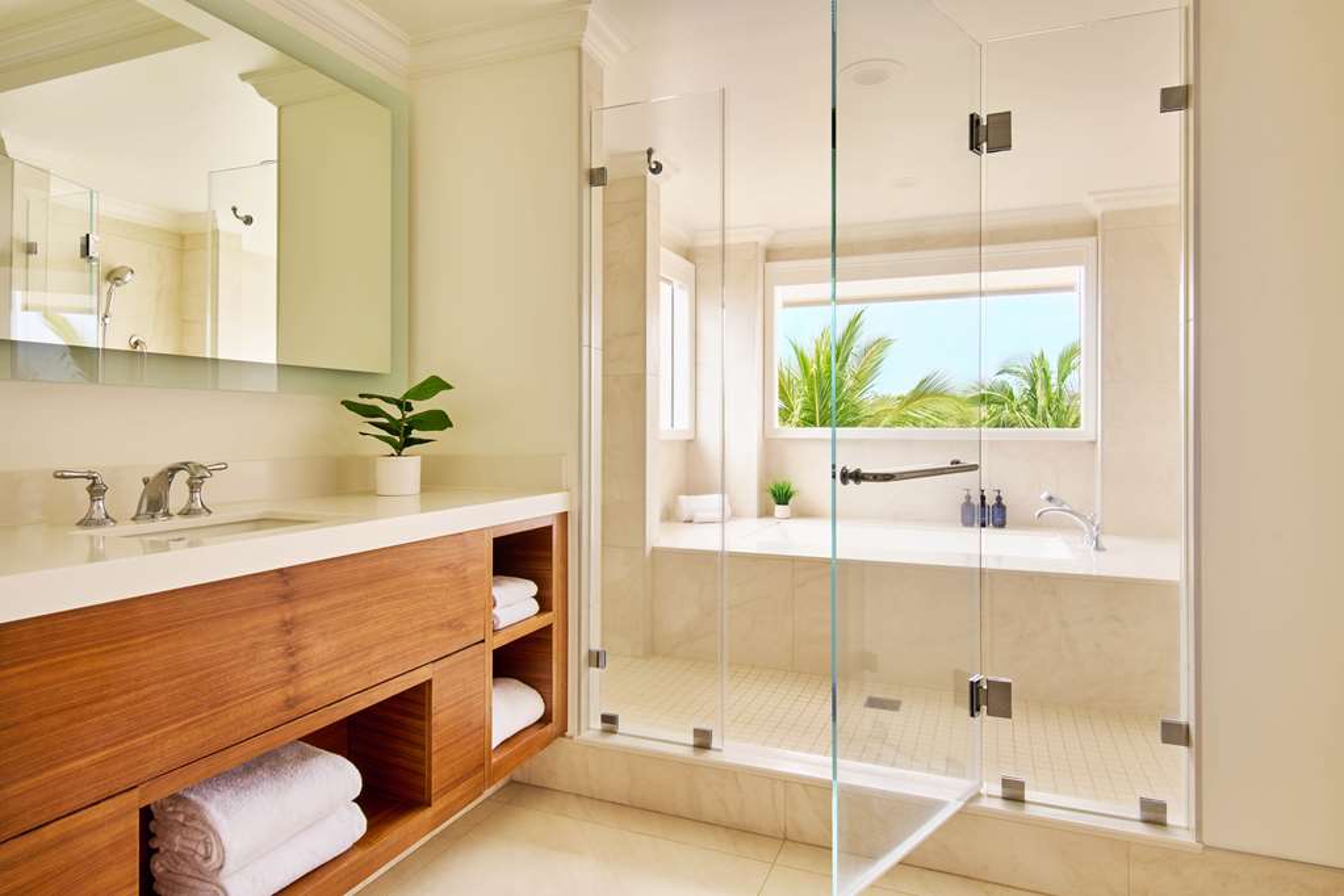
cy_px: 448
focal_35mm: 20
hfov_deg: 84.0
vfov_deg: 61.9
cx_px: 672
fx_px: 747
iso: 64
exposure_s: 1
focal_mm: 20
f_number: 11
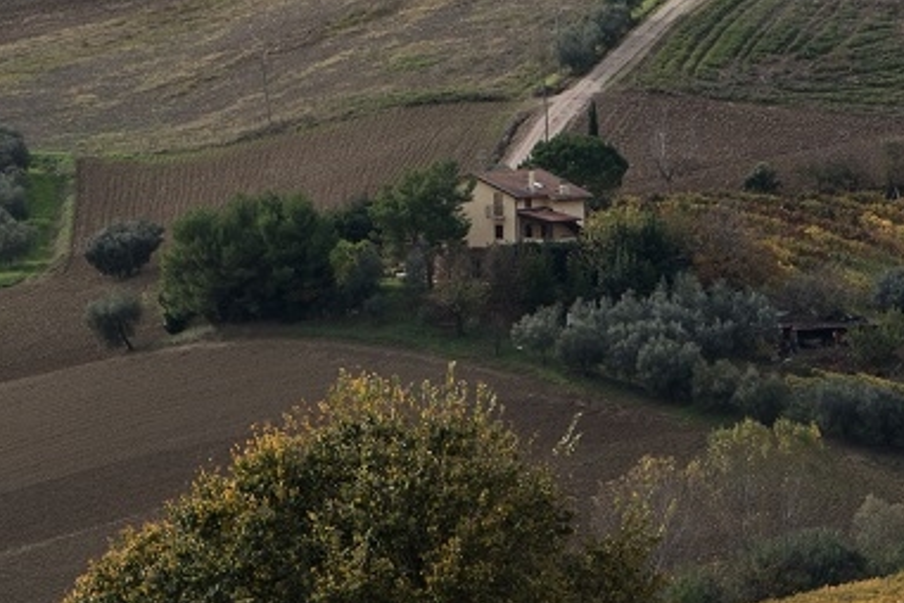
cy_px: -444
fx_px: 13182
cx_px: 36
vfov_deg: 2.6
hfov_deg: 3.9
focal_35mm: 525
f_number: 8
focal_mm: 125
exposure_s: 1/500
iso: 200
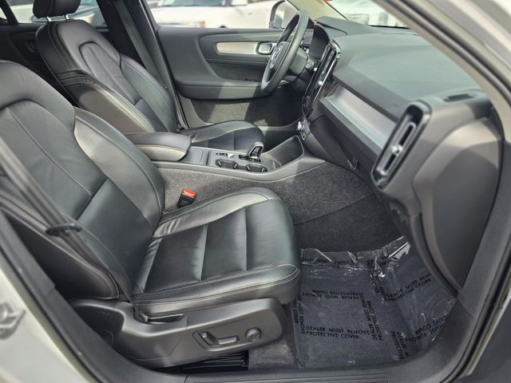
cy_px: 192
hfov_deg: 73.9
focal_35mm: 23
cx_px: 256
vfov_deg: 58.9
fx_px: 340
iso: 50
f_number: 1.7
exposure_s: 1/359
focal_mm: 6.3
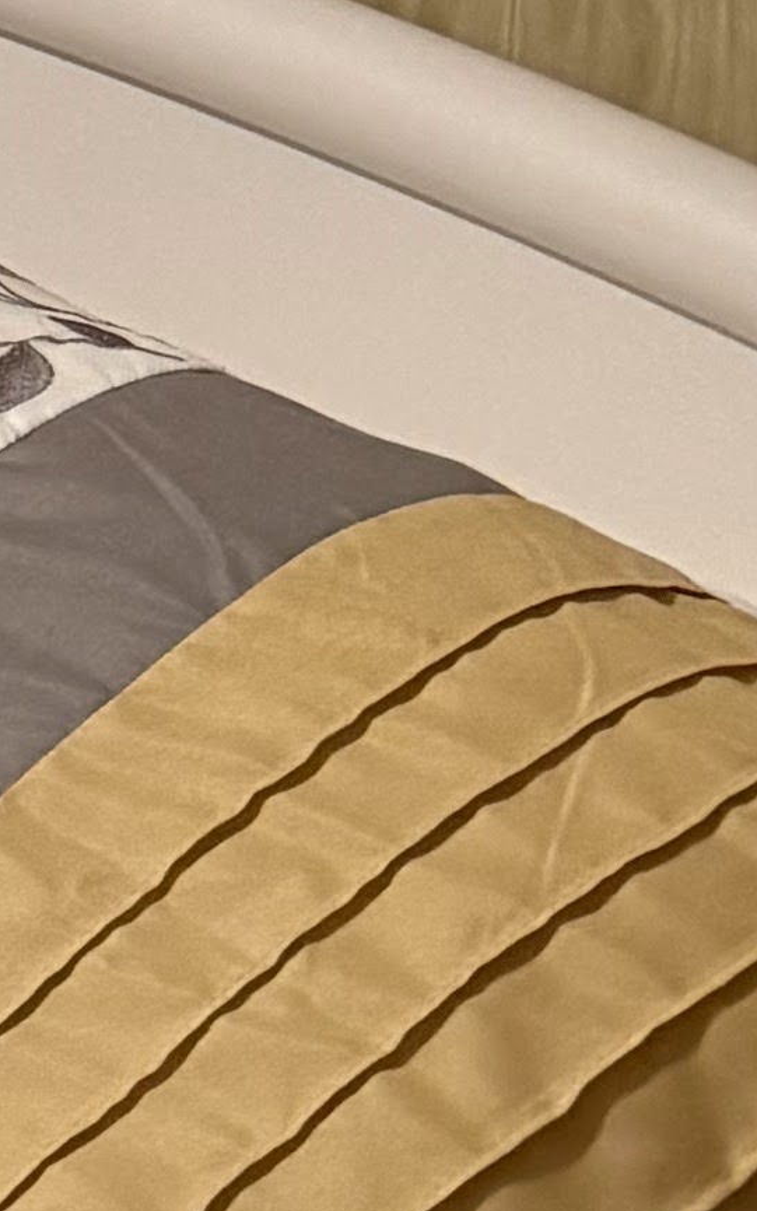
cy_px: -864
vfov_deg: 11.7
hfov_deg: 6.8
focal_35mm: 168
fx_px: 5543
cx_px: -1752
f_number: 1.78
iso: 320
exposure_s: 1/60
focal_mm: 6.76
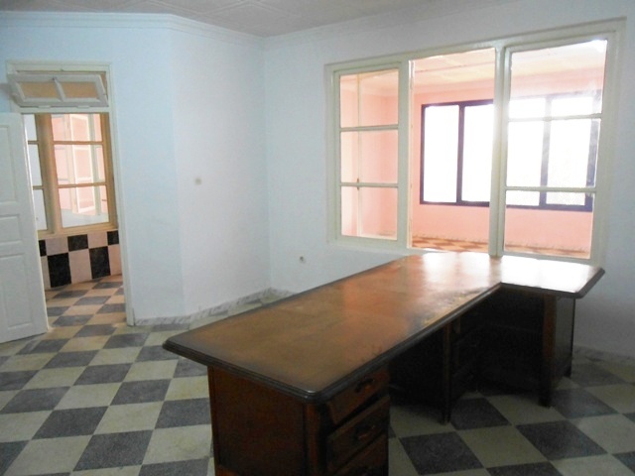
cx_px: 318
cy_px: 238
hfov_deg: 67.3
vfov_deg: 53.1
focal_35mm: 26
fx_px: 477
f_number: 3.5
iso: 320
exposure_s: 1/30
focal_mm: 4.6
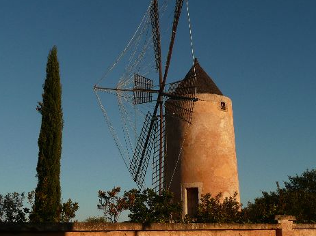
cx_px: 163
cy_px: 113
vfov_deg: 28.0
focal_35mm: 52
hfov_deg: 36.8
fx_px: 474
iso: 100
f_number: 3.5
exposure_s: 1/1300
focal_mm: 5.2
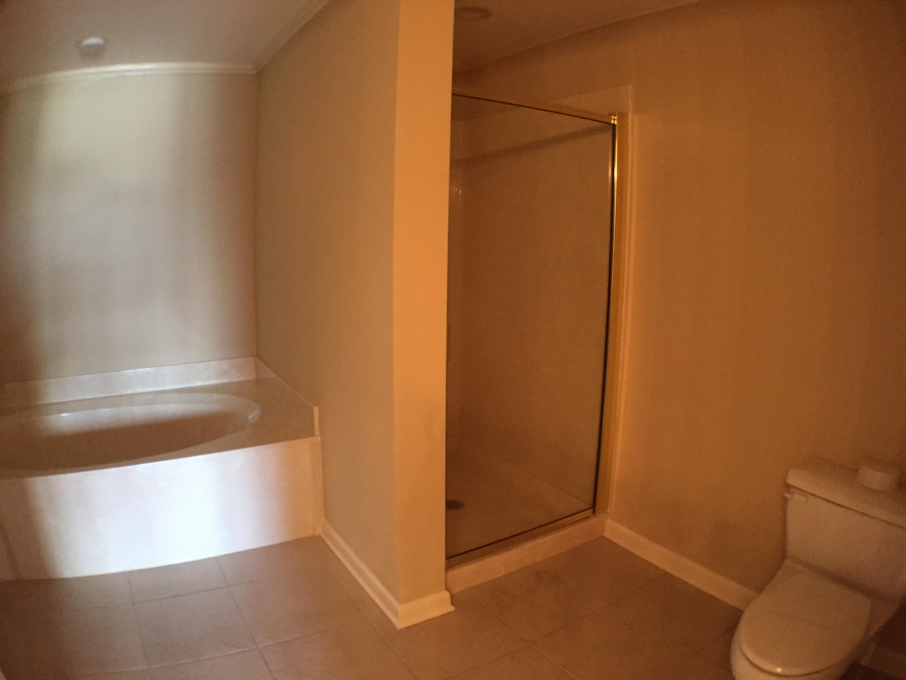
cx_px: 453
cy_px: 340
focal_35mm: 29
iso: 250
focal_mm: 4.15
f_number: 2.2
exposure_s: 1/15
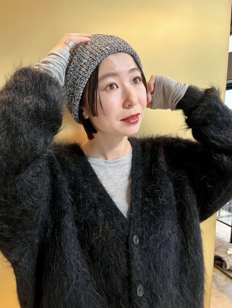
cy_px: 154
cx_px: 116
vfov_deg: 67.3
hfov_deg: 53.1
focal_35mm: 26
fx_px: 232
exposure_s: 1/60
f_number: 1.5
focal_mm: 5.7
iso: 80
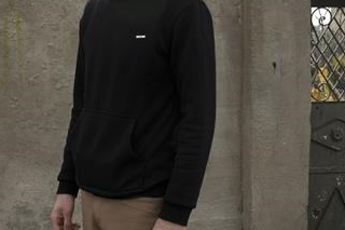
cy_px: 74
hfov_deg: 28.4
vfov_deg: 19.1
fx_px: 680
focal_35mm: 71
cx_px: 151
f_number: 10
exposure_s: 1/500
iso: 500
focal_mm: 35
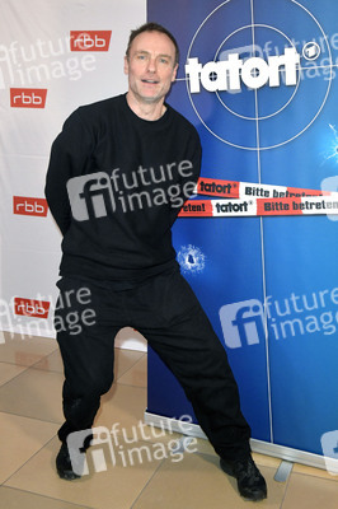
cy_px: 254
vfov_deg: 53.2
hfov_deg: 36.8
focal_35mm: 36
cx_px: 169
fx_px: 508
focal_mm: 36
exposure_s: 1/200
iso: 2500
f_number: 6.3
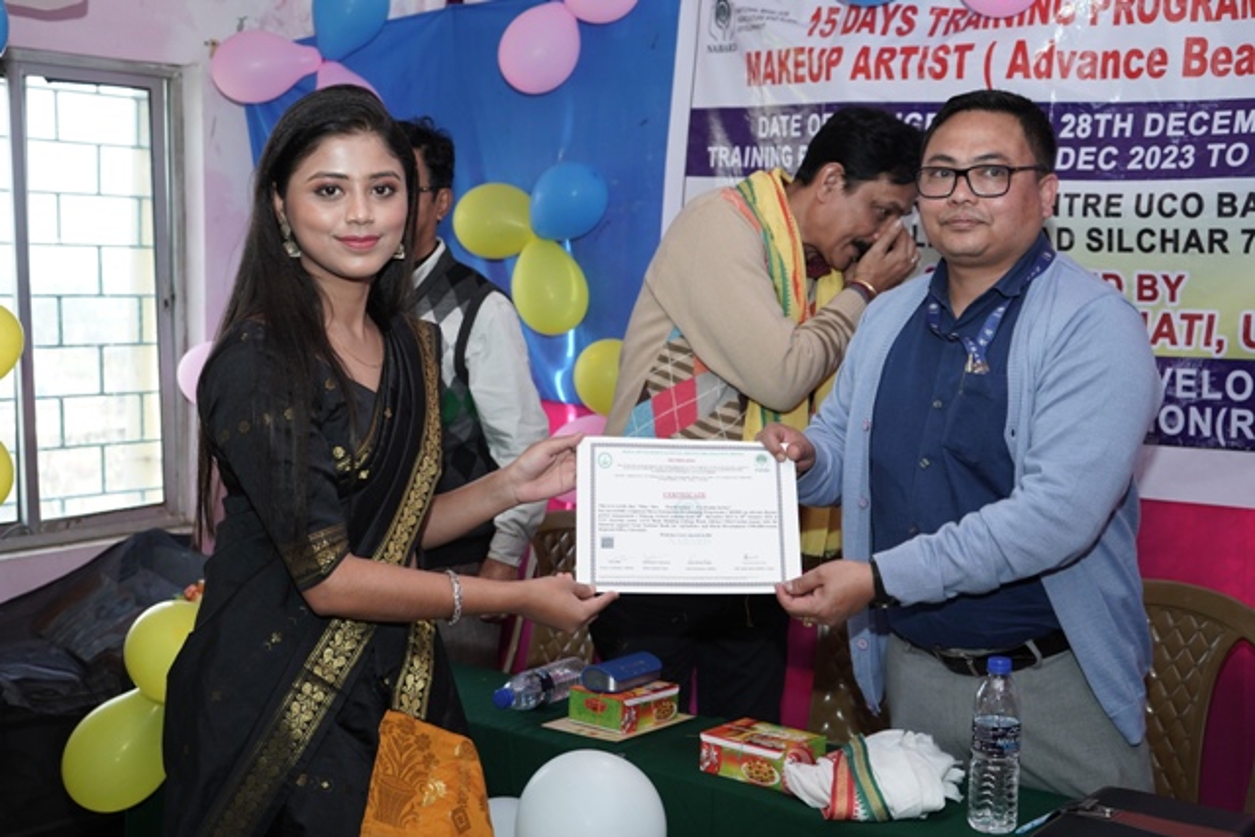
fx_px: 1499
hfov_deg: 45.4
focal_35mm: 43
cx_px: 628
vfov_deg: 31.2
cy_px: 418
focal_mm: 43
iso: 800
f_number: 4.5
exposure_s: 1/200
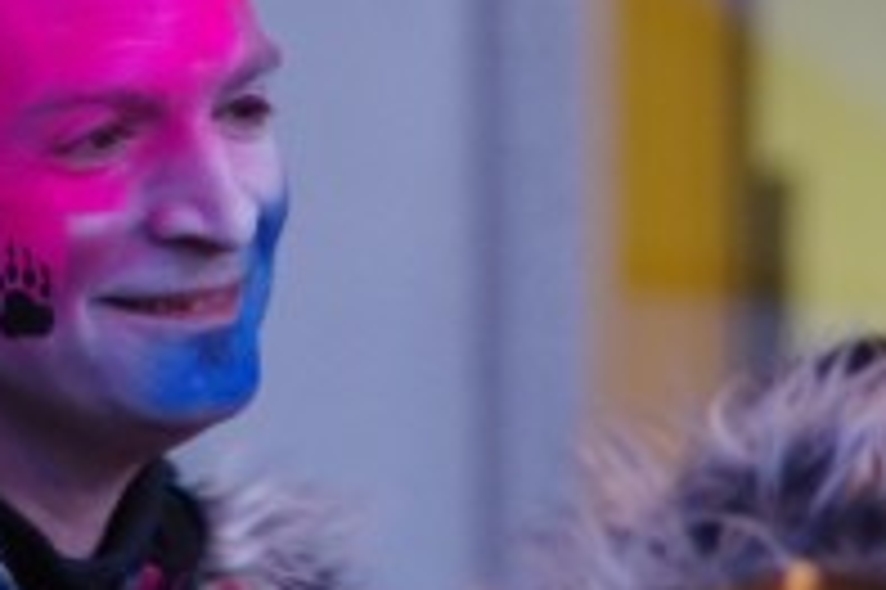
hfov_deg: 2.7
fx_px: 18688
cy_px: 272
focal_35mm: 760
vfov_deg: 1.8
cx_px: 171
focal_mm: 200
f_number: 6.3
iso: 3200
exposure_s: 1/60
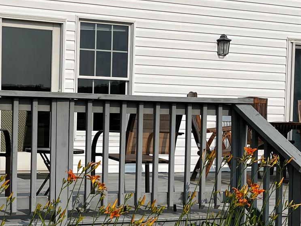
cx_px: 84
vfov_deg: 20.4
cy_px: 139
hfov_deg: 26.8
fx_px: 626
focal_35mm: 72
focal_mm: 5.1
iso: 50
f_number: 1.6
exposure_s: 1/6897
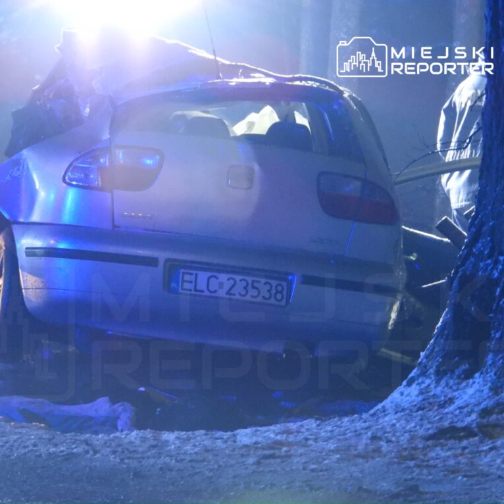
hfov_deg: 3.0
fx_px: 9735
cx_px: 195
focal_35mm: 591
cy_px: 252
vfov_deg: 3.0
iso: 1600
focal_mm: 89.9
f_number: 5
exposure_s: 1/3
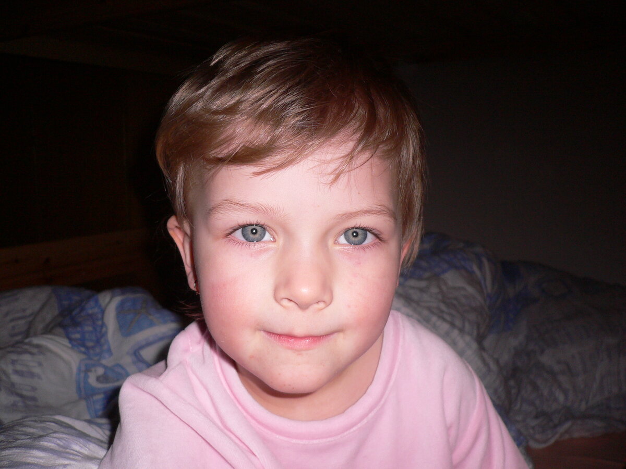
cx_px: 313
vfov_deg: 40.7
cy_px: 234
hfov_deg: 52.6
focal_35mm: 35
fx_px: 633
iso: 100
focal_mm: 5.8
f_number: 2.8
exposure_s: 1/60
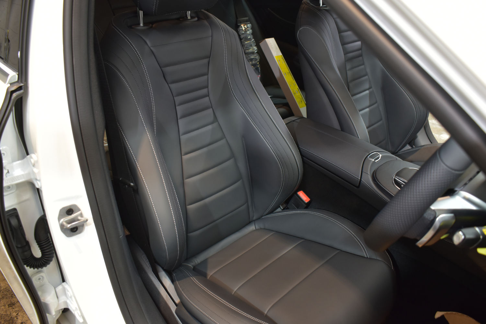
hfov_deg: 61.9
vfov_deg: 43.6
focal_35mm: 30
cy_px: 162
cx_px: 243
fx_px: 405
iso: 720
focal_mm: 20
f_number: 3.8
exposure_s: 1/30
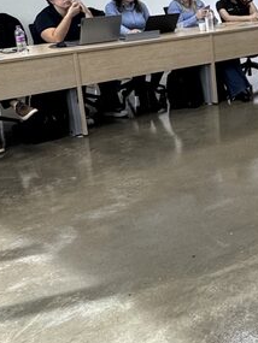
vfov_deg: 32.0
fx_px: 586
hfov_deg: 20.4
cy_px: 81
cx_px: 411
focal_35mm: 59
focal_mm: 2.22
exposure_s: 1/120
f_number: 2.2
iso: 160
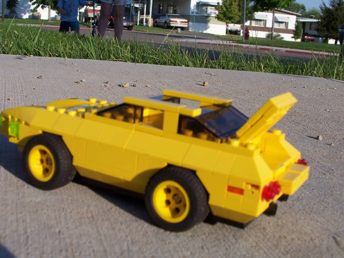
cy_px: 129
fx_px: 497
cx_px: 172
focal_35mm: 50
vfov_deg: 29.1
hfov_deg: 38.2
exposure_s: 1/500
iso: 80
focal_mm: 8.6
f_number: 4.8
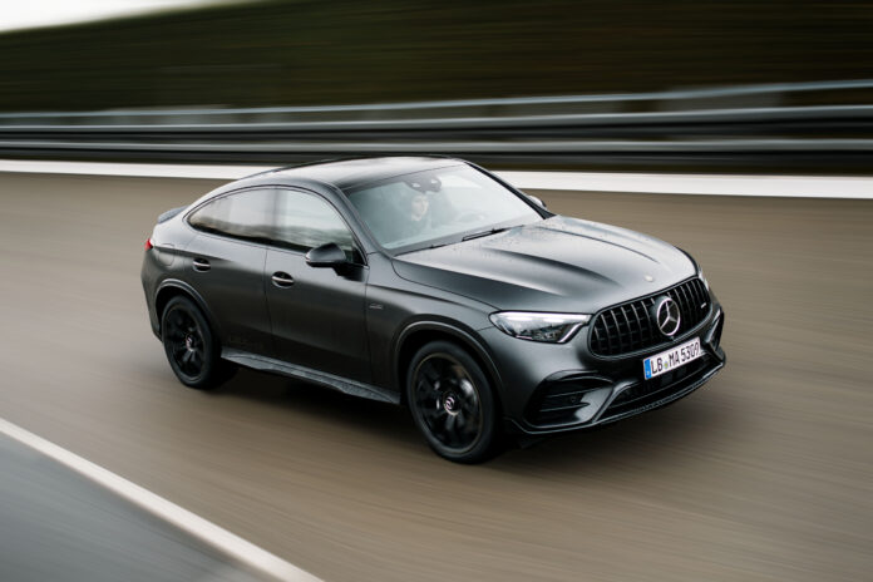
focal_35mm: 24
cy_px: 291
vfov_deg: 53.1
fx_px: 582
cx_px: 436
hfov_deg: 73.7
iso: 125
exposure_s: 1/160
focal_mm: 24
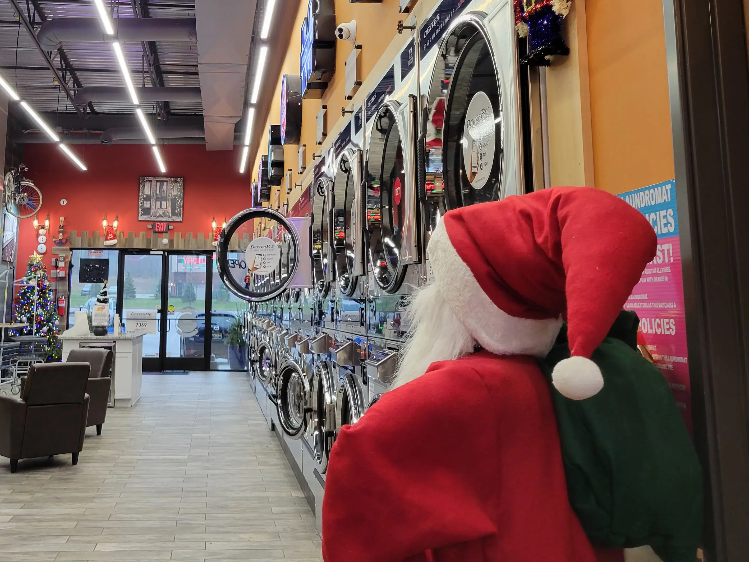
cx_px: 262
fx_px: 801
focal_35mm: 37
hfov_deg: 49.4
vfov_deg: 38.0
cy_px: 163
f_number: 1.8
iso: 160
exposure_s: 1/120
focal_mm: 5.4
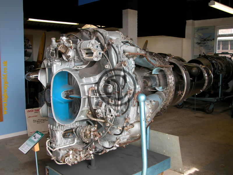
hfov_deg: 51.4
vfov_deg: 39.7
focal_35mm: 36
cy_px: 88
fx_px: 242
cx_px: 116
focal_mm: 9.2
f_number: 3.2
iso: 100
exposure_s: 1/82.3
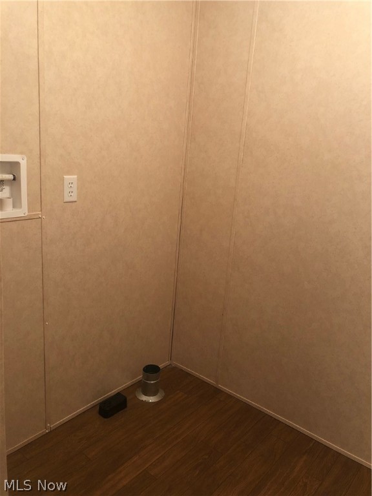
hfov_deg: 49.7
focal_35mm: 28
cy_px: 248
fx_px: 401
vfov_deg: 63.4
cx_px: 186
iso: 80
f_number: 1.8
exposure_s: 1/15
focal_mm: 3.99
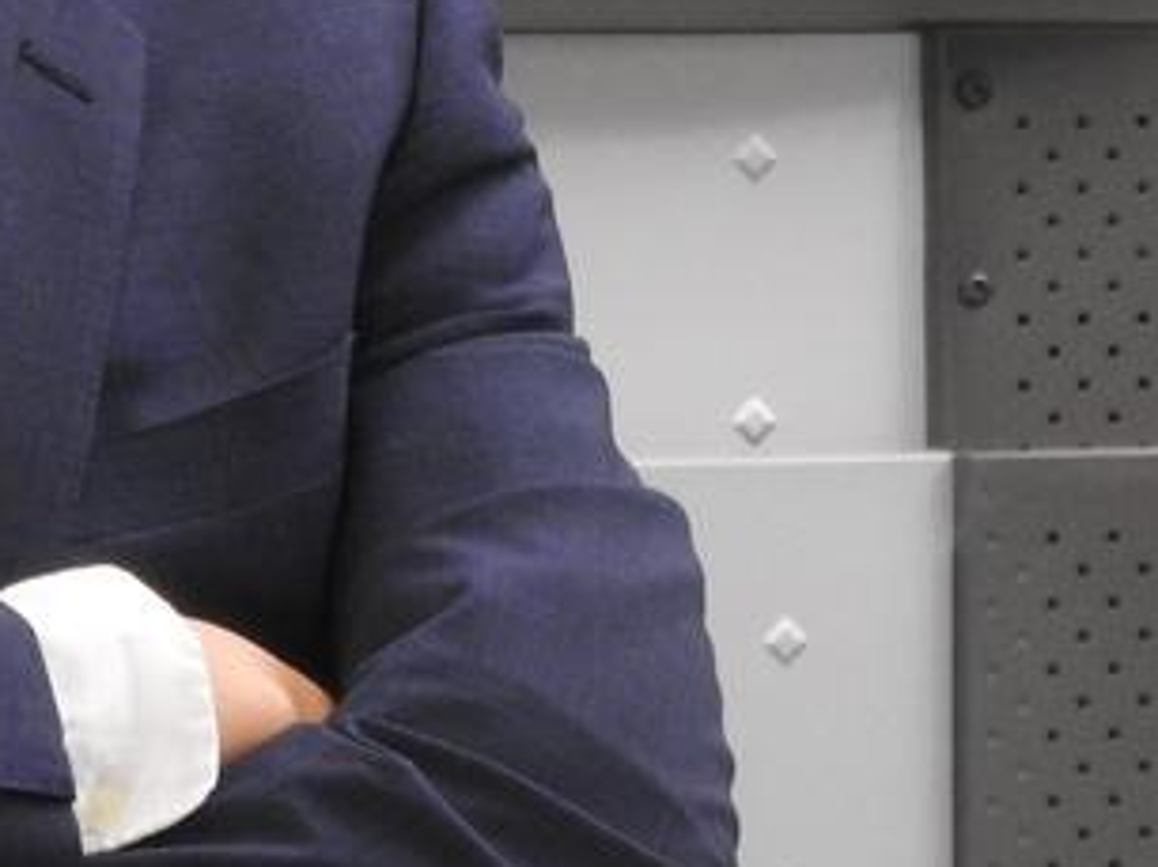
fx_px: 17716
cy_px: 178
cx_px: -360
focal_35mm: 530
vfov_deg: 2.8
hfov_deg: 3.7
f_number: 5.2
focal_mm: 26.9
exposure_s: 1/25
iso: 400
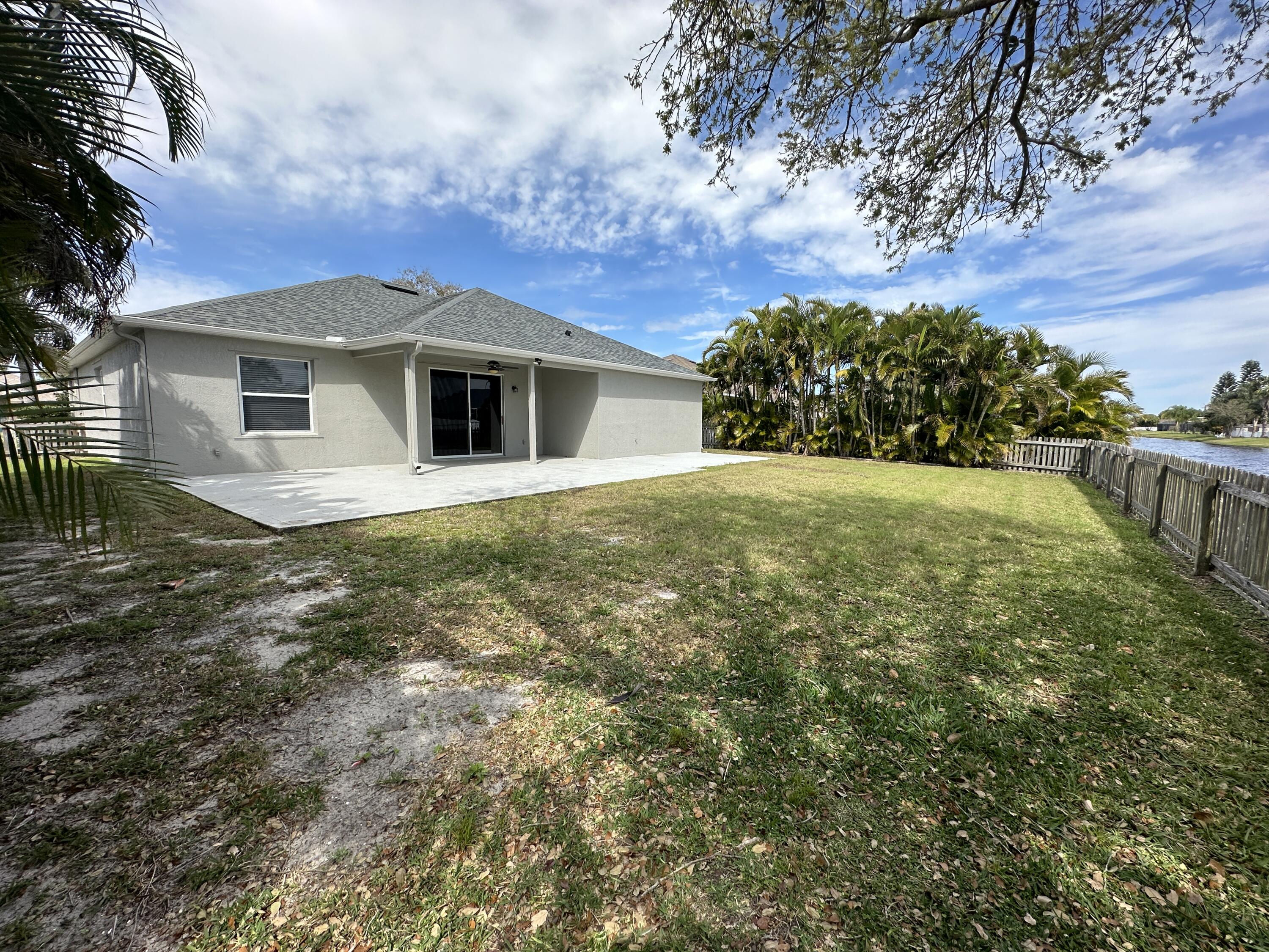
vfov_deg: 85.7
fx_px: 513
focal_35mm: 14
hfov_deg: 102.1
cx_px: 634
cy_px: 476
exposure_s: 1/1383
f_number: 2.2
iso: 40
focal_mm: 2.22
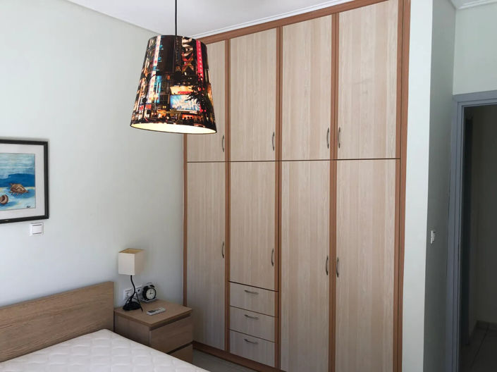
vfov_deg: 49.7
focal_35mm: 28
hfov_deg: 63.5
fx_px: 402
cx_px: 248
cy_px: 186
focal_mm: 4
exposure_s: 1/100
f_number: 1.8
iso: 32
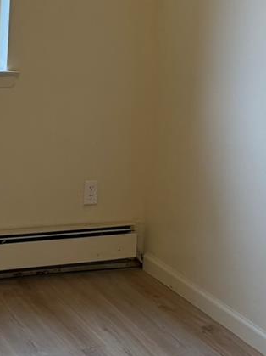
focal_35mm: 88
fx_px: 902
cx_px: 50
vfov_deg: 22.0
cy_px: 67
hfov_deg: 16.6
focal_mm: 6.76
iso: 200
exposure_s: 1/196
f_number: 1.78
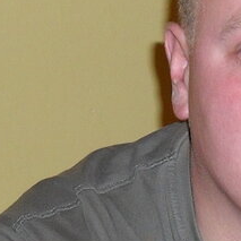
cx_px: 289
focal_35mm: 174
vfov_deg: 10.0
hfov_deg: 9.9
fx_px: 1371
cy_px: 123
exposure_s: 1/45
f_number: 3.2
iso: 200
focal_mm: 6.3
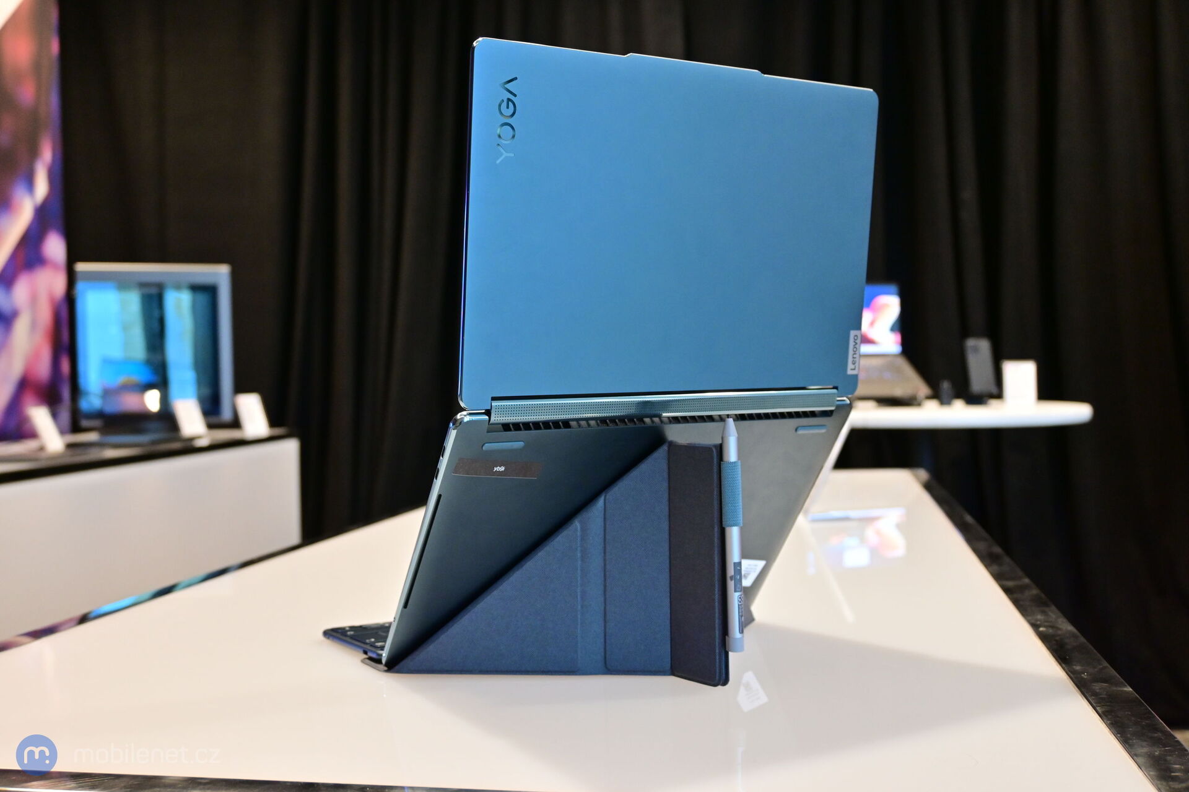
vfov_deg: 35.5
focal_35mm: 38
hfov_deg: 51.3
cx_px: 594
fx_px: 1238
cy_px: 396
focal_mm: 25
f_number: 4.2
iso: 1000
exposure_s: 1/40
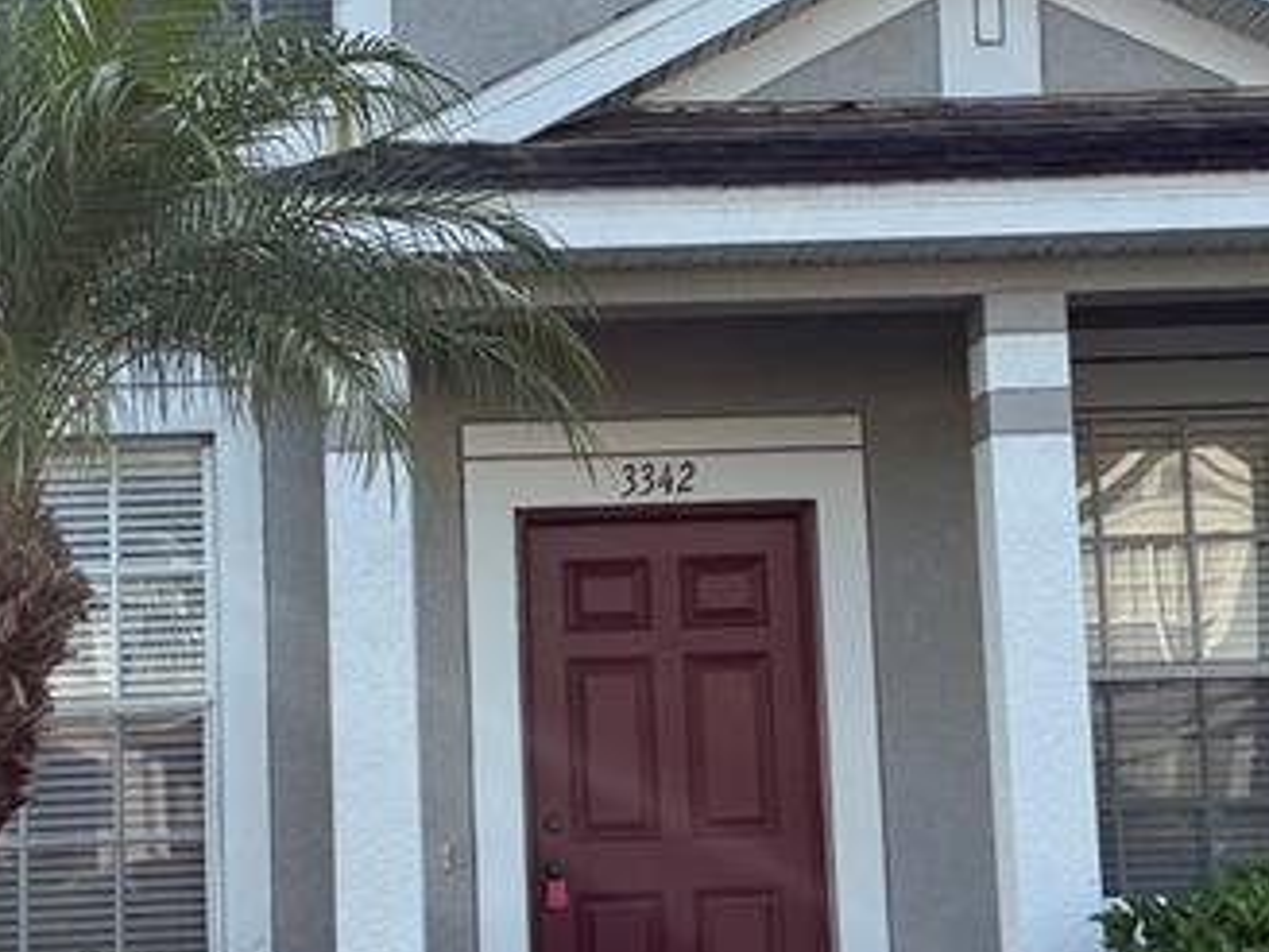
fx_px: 2749
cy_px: 457
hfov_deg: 26.0
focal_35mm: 75
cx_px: 569
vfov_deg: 19.6
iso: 100
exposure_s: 1/2232
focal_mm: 6.76
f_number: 1.78
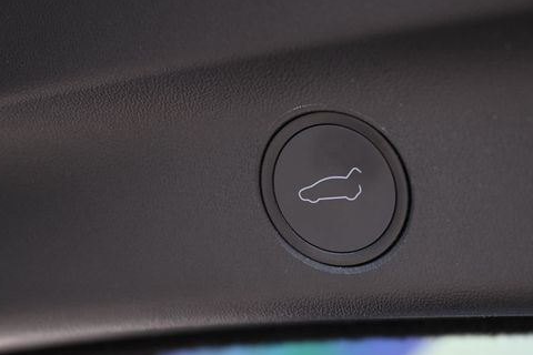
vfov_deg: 22.6
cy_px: 197
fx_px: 888
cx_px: 346
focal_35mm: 60
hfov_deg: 33.2
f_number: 4.8
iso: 400
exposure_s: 1/200
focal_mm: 30
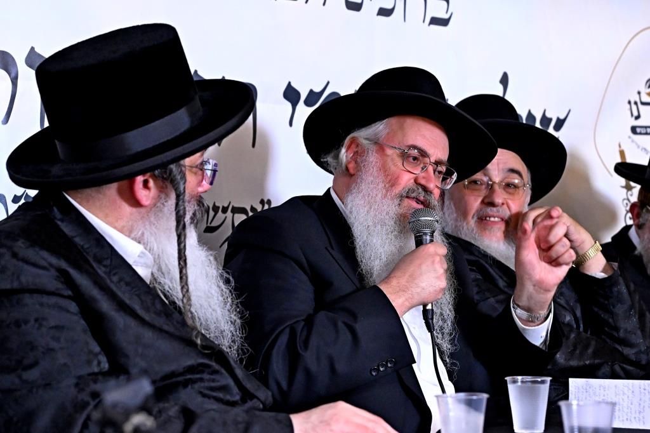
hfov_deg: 23.1
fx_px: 1588
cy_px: 216
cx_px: 325
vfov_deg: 15.5
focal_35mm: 88
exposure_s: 1/200
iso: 4000
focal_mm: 59
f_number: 4
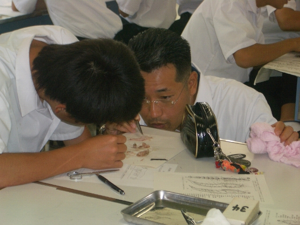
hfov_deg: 18.7
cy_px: 112
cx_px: 150
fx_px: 910
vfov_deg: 14.1
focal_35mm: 105
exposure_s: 1/60
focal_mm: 17.4
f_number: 4.8
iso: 100
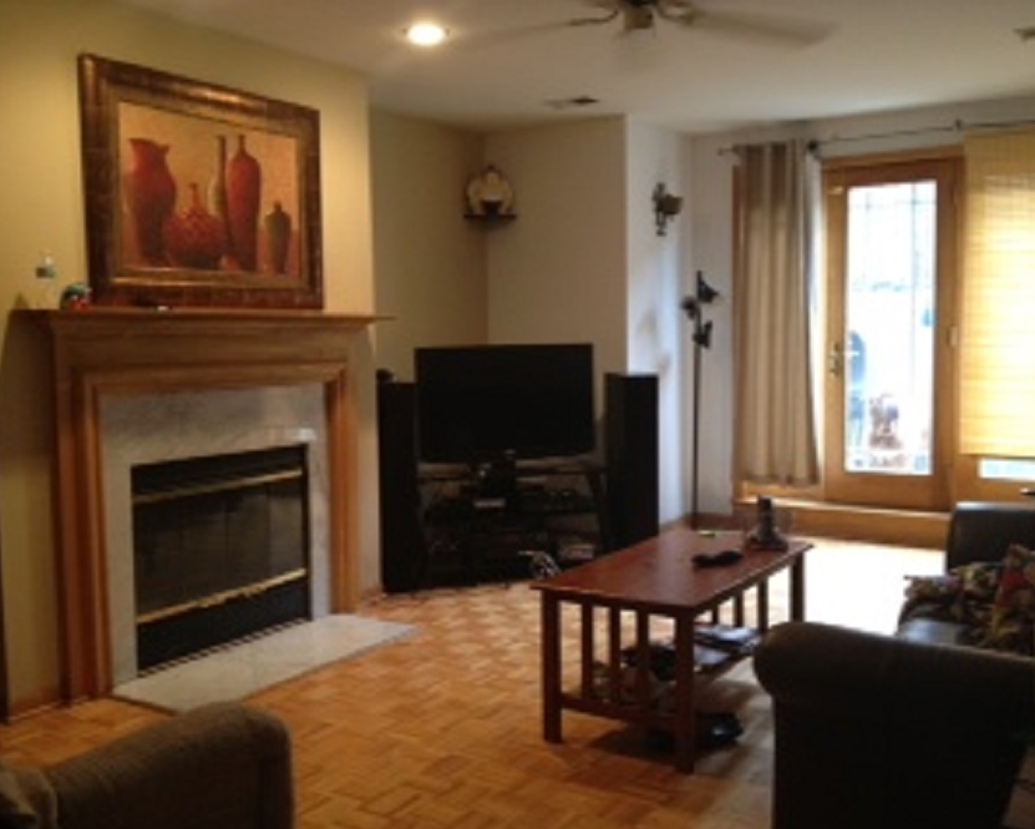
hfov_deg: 49.1
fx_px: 1134
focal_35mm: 37
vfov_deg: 40.1
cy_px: 418
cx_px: 516
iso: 200
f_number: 2.4
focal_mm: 4.28
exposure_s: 1/20
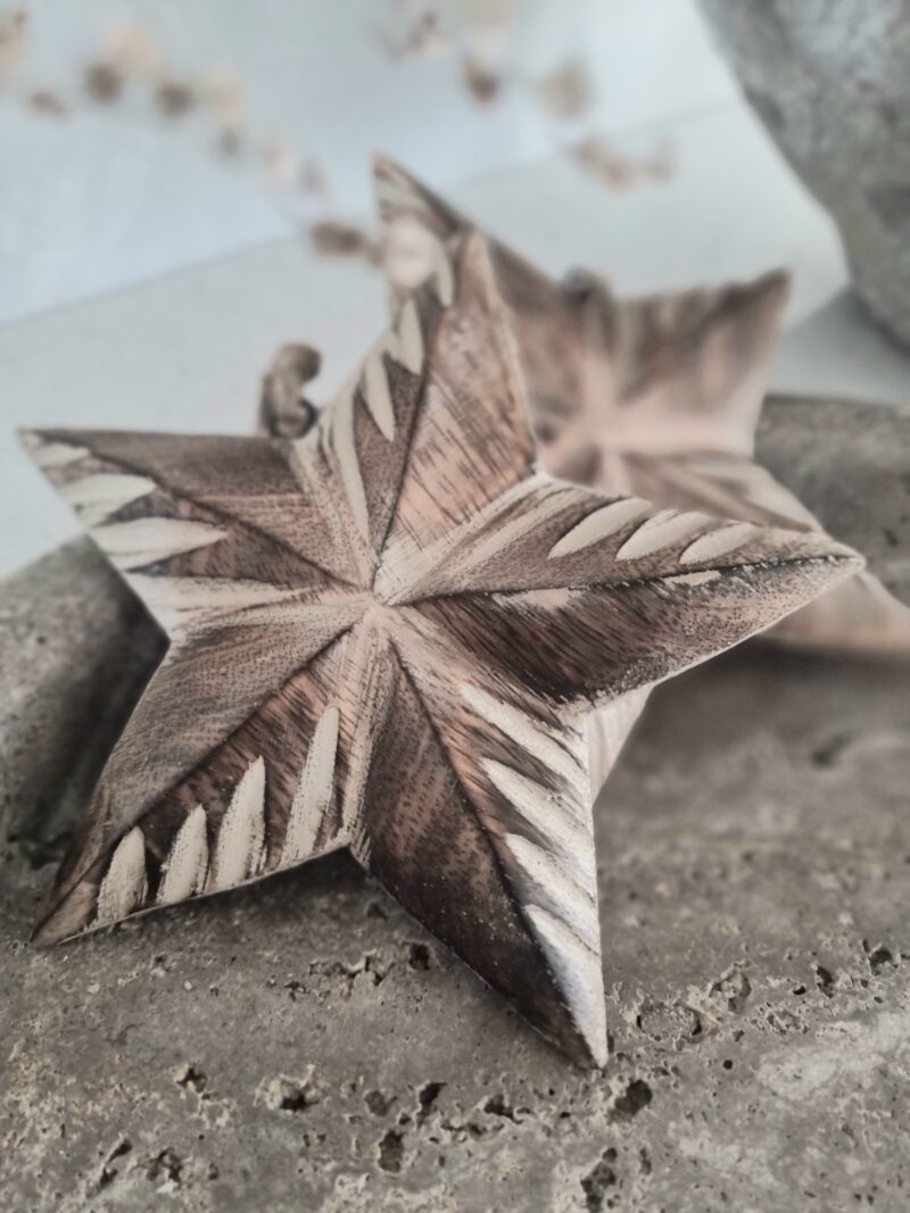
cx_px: 455
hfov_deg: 53.1
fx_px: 912
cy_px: 606
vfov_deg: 67.3
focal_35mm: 26
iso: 500
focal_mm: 5.4
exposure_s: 1/17
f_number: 1.8
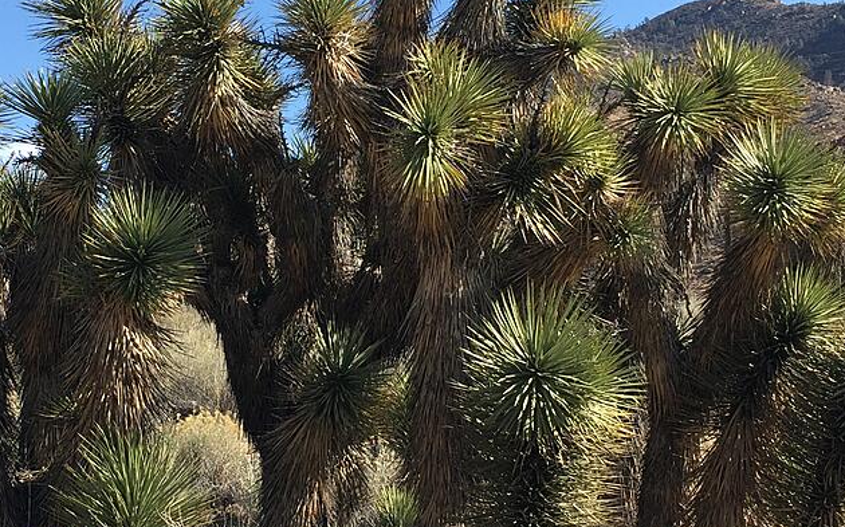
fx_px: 1151
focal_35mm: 50
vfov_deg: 25.8
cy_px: 288
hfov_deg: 40.3
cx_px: 381
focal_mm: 4.15
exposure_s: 1/842
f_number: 2.2
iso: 32
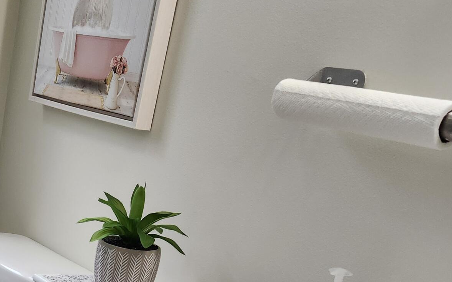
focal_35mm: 62
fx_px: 764
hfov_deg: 31.5
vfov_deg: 19.7
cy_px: 334
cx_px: 48
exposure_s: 1/120
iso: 160
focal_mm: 5.4
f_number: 1.8
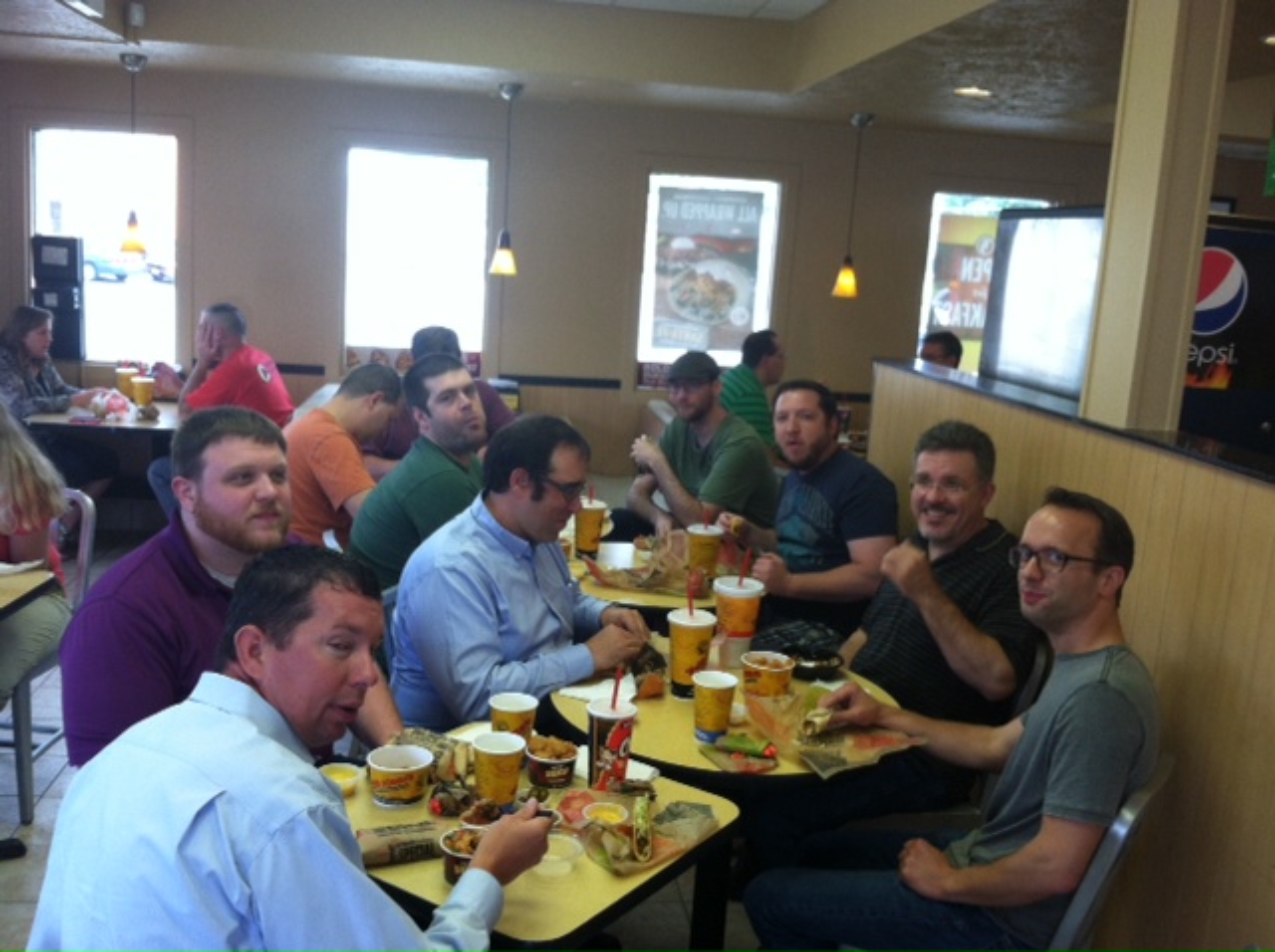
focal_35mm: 35
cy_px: 476
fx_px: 1287
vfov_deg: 40.6
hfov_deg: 52.7
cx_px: 638
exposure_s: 1/60
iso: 100
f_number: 2.8
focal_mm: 3.85
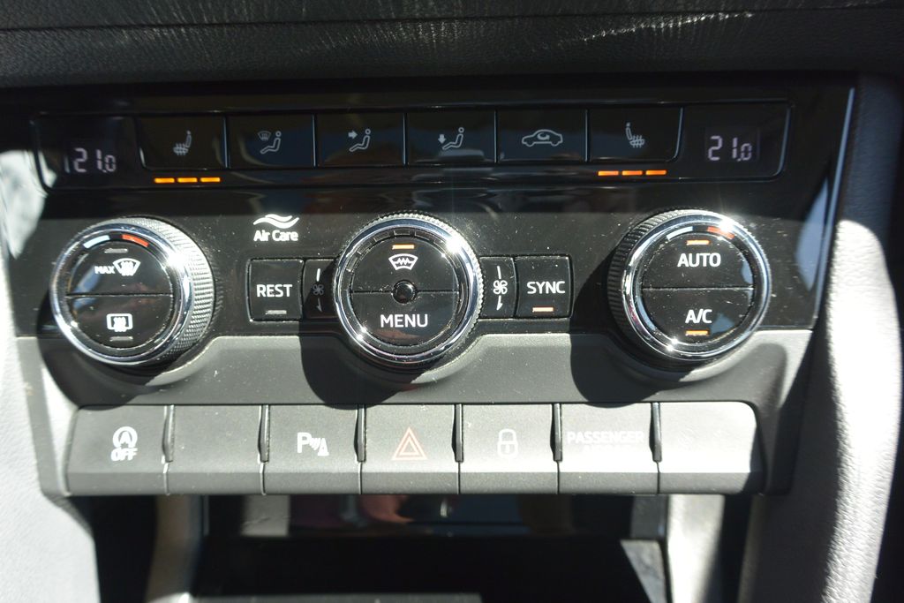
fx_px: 678
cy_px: 302
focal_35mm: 27
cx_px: 452
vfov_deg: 47.9
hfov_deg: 67.4
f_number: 4
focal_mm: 10
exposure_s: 1/125
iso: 200
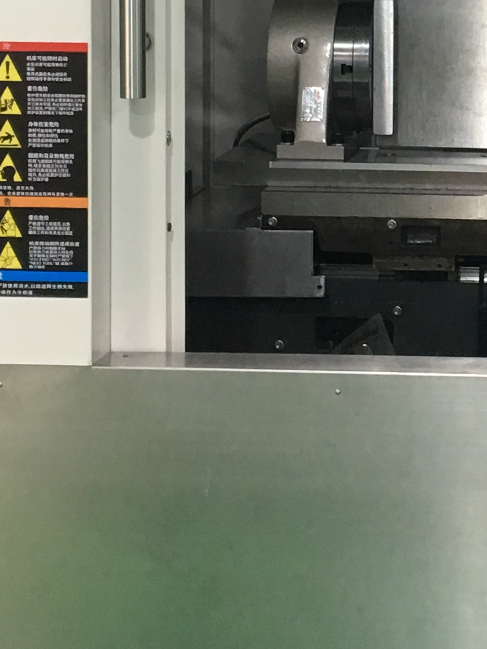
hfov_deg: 12.5
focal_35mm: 116
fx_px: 2176
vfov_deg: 16.7
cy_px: 24
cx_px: 546
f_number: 2.2
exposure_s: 1/33
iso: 100
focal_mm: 4.15
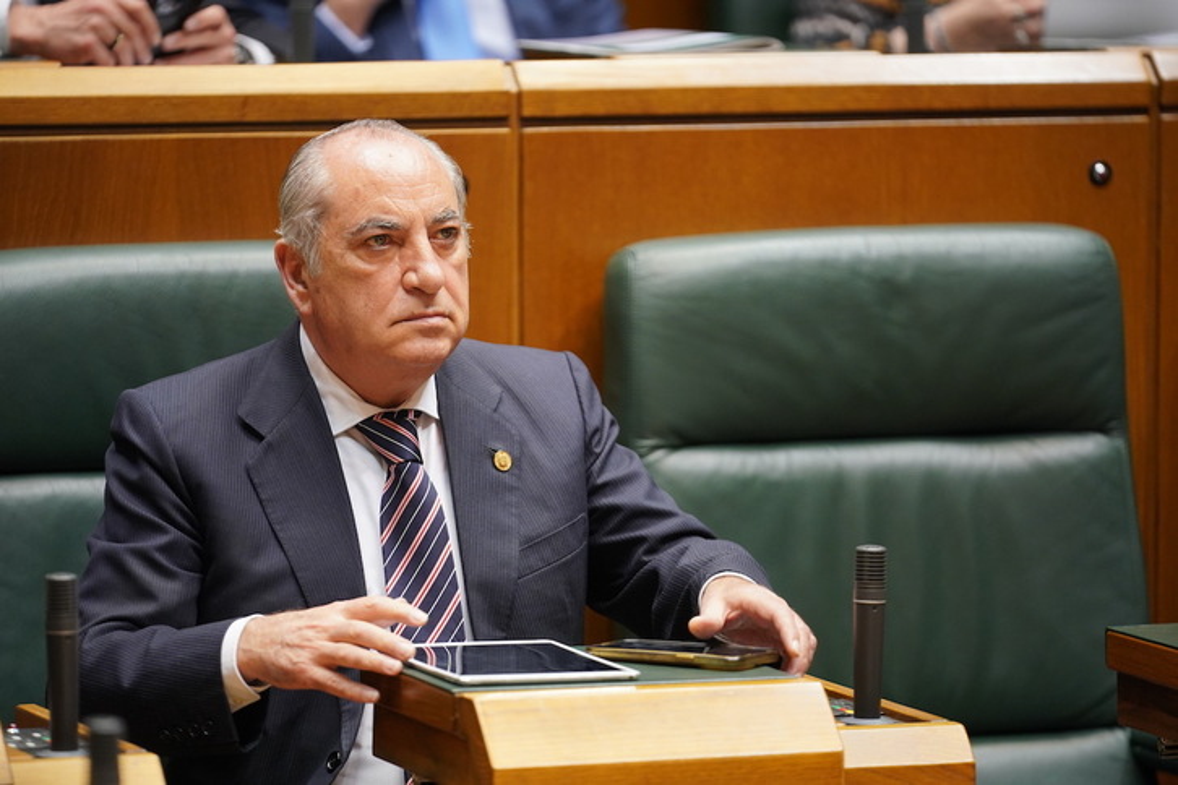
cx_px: 589
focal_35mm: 195
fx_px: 6380
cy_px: 392
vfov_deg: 7.0
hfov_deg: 10.5
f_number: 2.8
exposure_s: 1/320
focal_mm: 195
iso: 2000
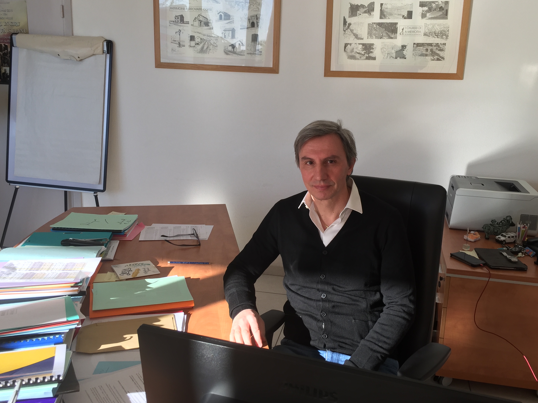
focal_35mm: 34
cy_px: 183
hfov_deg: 53.9
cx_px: 284
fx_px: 528
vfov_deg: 41.8
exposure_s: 1/107
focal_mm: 4.15
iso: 32
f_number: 2.2
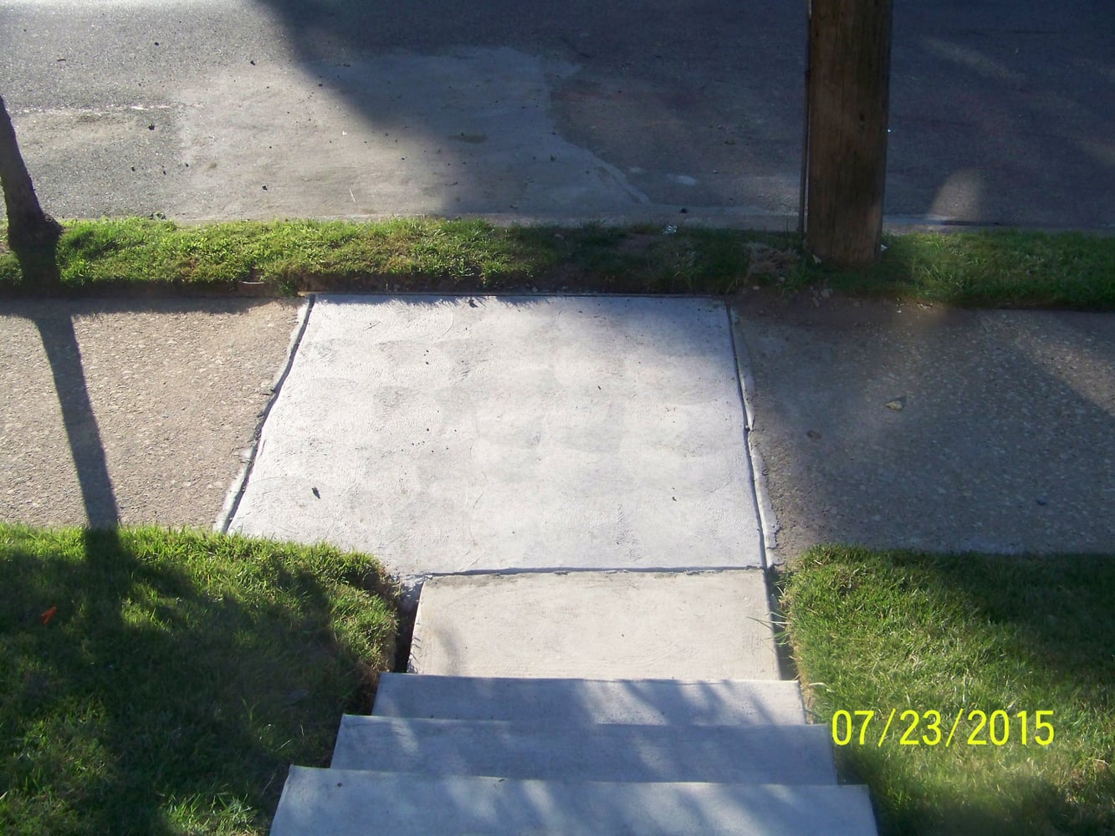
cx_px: 558
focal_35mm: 36
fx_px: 1160
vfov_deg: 39.7
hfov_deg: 51.4
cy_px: 418
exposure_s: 1/1000
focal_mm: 5.85
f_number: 4
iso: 200
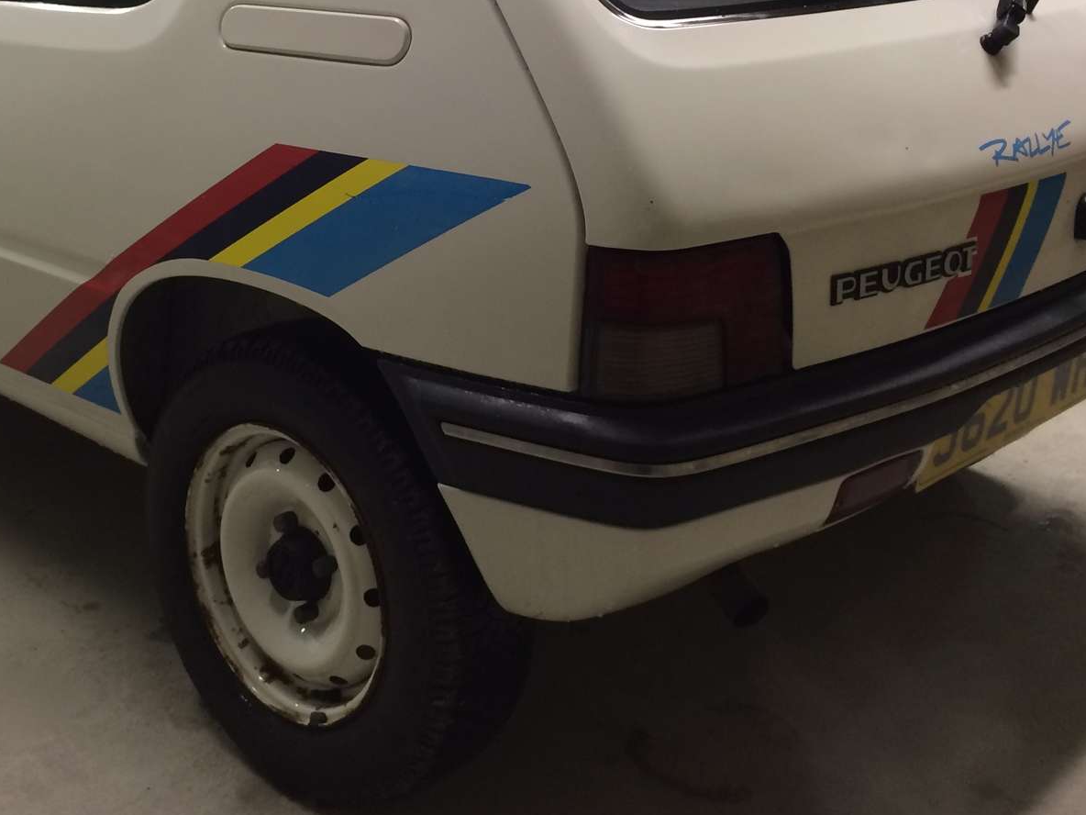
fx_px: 1537
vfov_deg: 29.2
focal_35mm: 49
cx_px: 377
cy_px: 202
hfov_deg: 38.5
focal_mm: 4.15
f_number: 2.2
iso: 100
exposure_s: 1/33
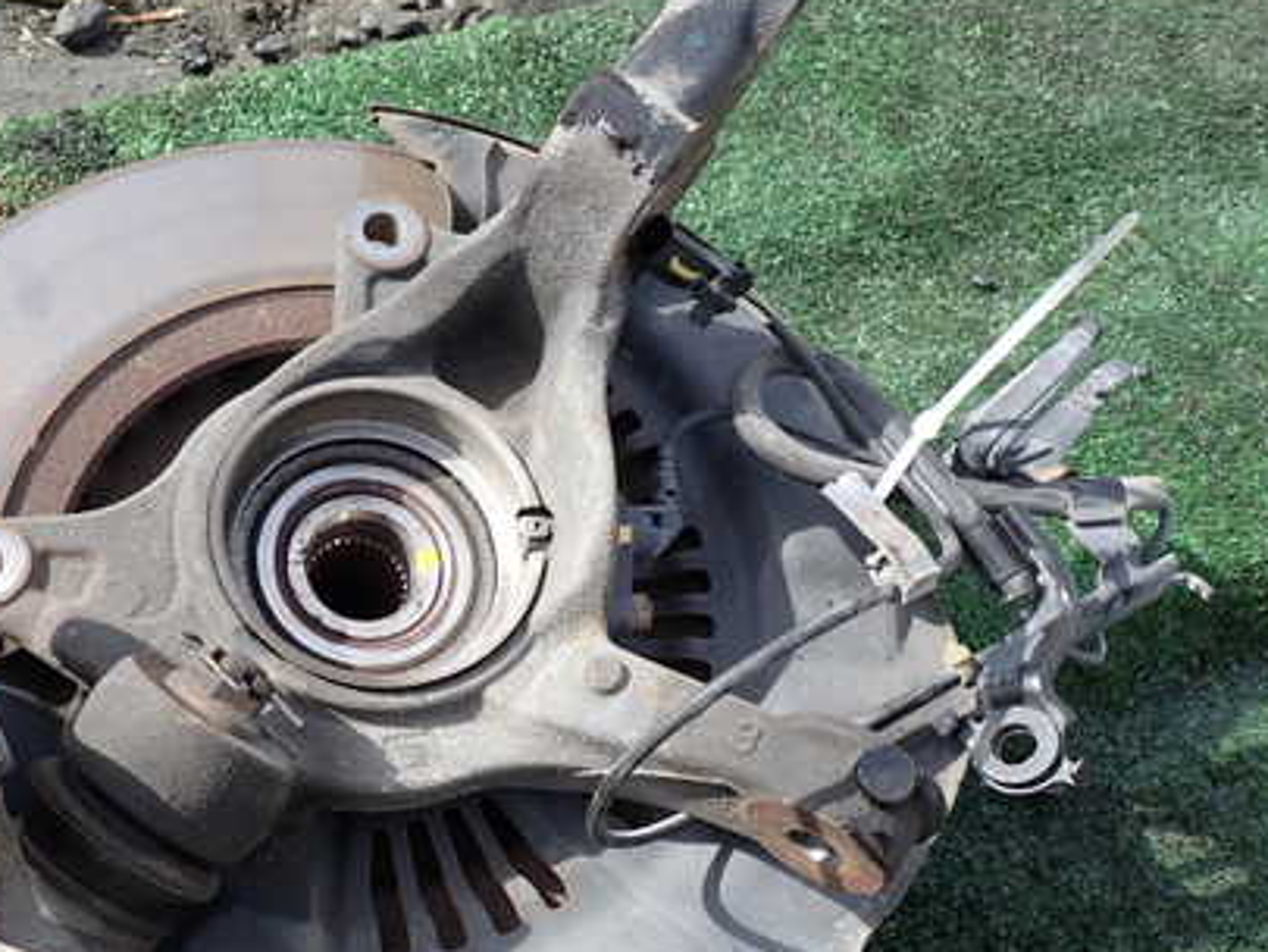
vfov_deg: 38.5
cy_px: 589
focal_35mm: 37
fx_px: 1356
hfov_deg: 48.5
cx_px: 344
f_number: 2.8
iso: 100
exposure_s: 1/500
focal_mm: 4.5
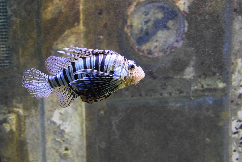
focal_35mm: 78
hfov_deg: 26.0
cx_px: 102
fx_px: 524
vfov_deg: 17.5
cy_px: 83
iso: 4500
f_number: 4.5
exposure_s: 1/60
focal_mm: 42
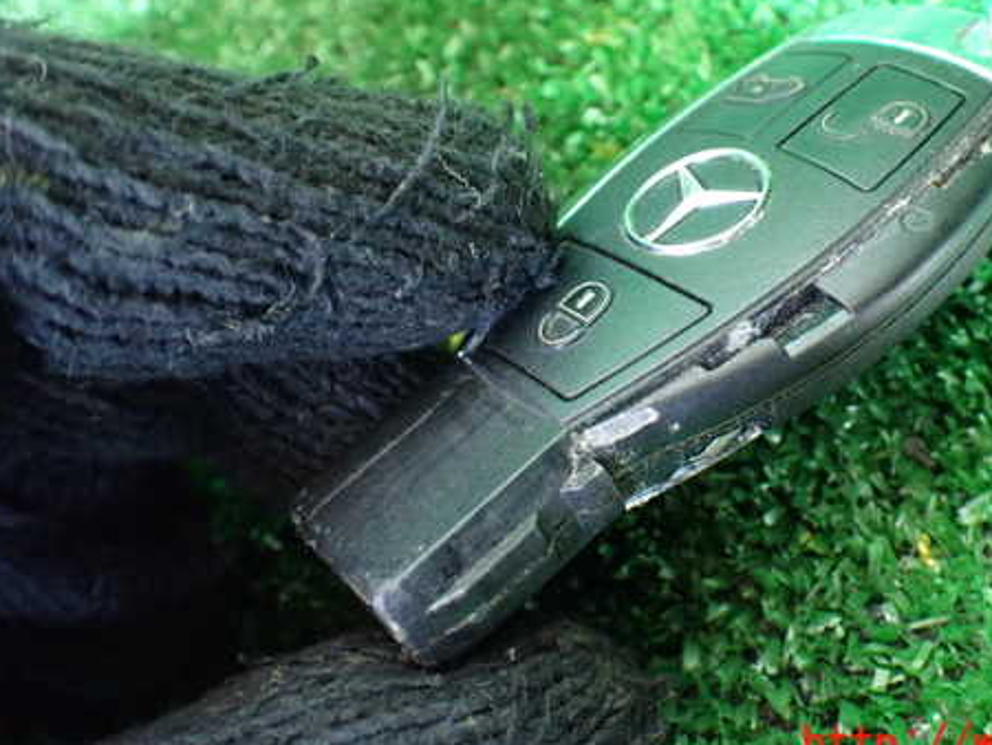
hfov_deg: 46.2
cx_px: 639
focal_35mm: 40
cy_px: 278
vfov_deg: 35.8
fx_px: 1147
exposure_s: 1/30
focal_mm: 5.4
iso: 800
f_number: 2.3
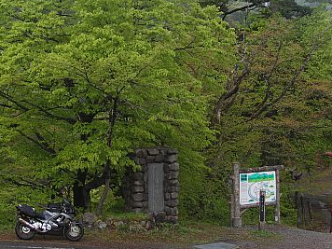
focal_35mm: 99
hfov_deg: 19.8
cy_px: 61
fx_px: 950
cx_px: 158
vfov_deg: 14.9
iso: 50
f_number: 3.2
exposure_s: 1/60
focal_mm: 14.3
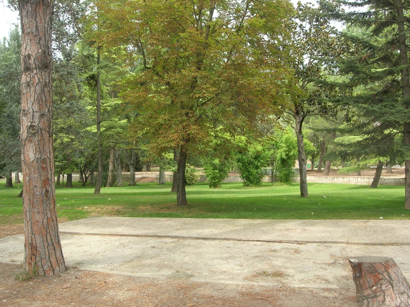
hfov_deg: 49.0
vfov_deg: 37.7
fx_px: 450
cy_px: 154
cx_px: 205
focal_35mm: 38
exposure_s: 1/125
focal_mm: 7.8
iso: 79
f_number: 4.8
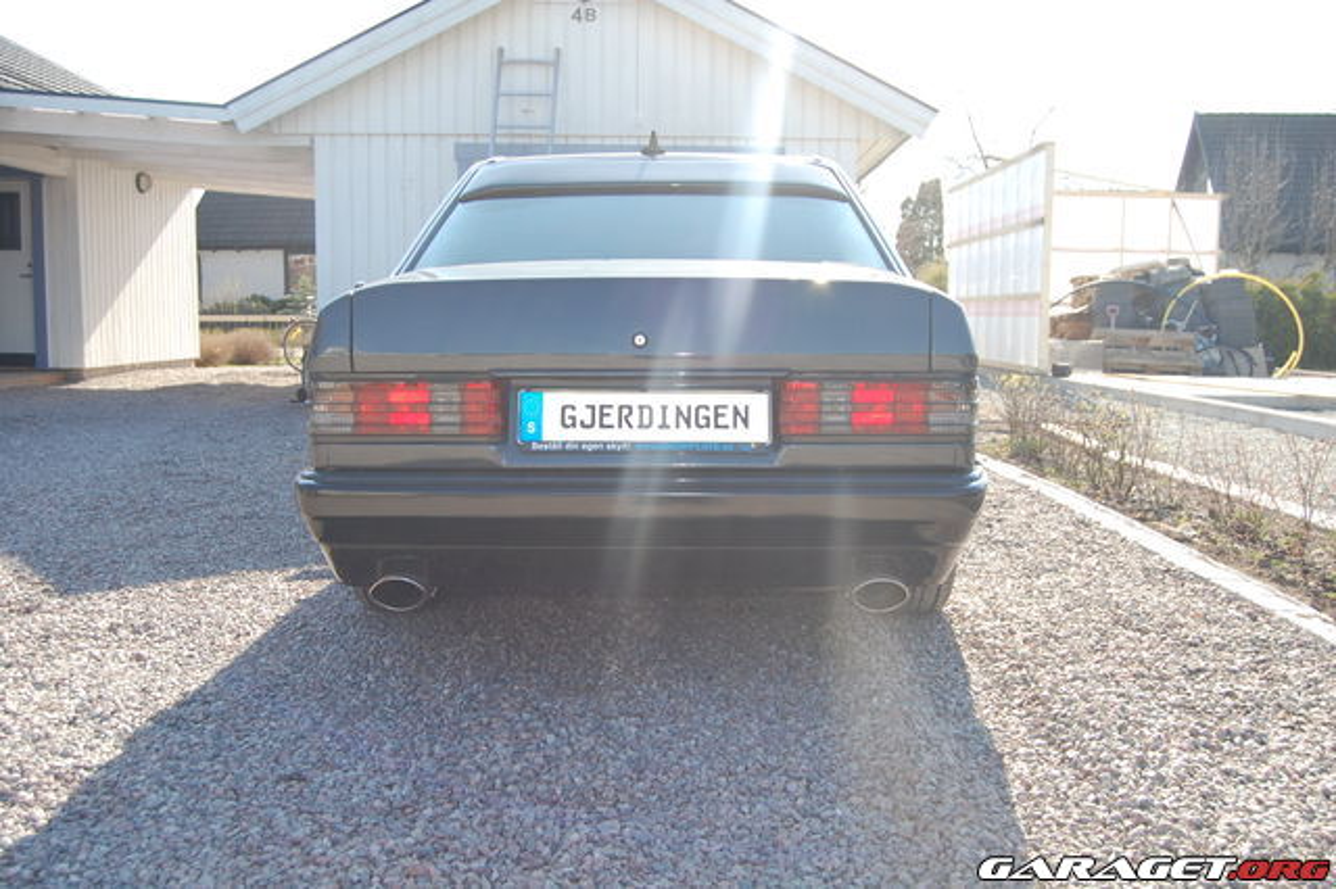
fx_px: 1224
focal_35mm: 33
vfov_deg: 39.9
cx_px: 668
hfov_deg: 57.2
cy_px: 444
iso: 400
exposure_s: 1/500
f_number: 5.6
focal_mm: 22
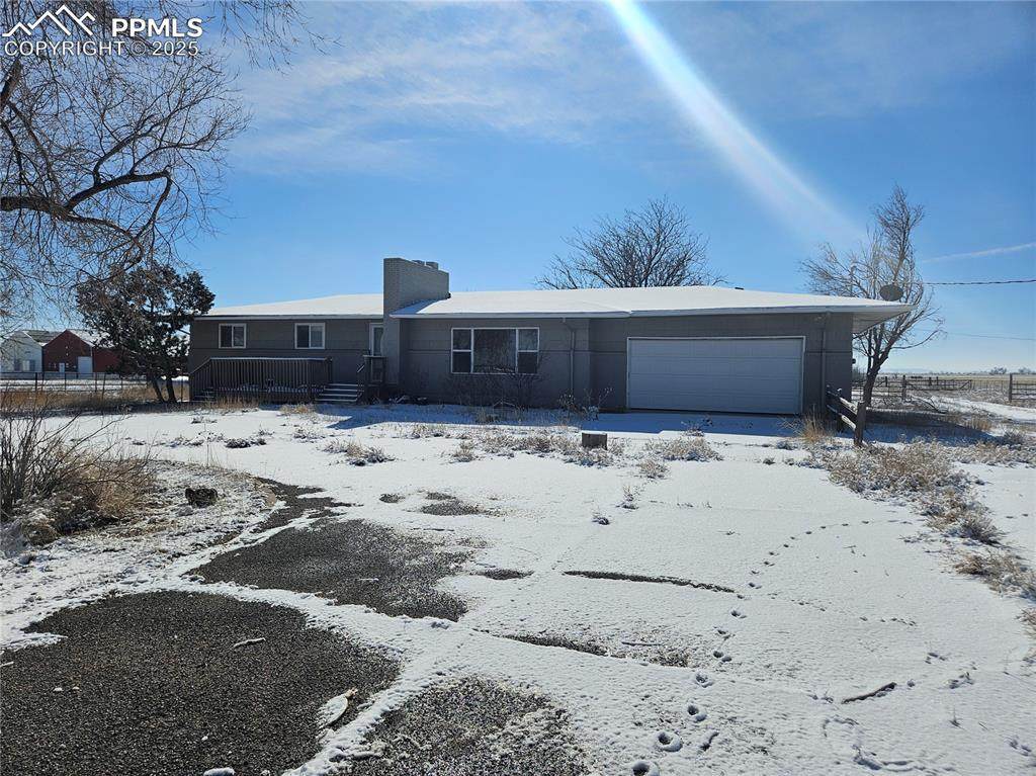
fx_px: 688
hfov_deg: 74.0
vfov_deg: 58.8
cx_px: 518
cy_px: 388
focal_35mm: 23
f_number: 1.8
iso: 25
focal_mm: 5.4
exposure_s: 1/7800
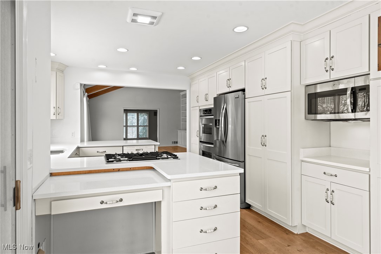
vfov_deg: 57.2
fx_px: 233
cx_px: 190
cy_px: 127
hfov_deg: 78.6
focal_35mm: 22
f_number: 8
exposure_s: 1/10
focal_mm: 22
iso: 320
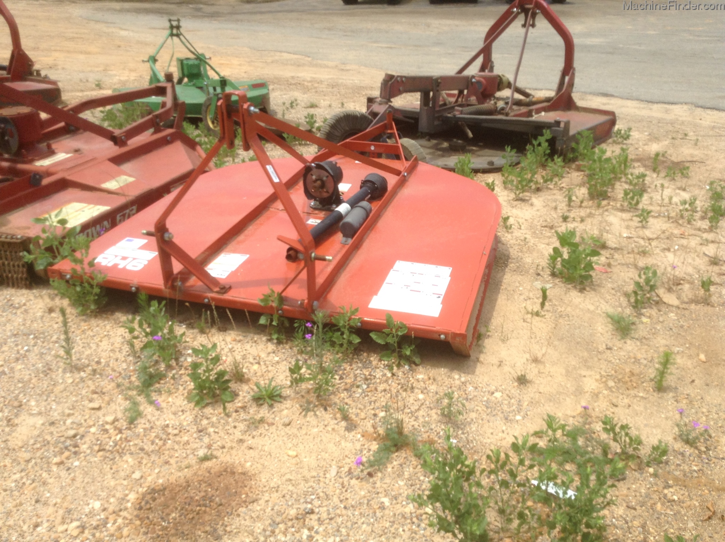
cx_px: 362
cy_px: 271
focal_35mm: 33
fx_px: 690
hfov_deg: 55.4
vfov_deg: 42.8
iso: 25
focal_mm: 3.3
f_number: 2.4
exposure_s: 1/840
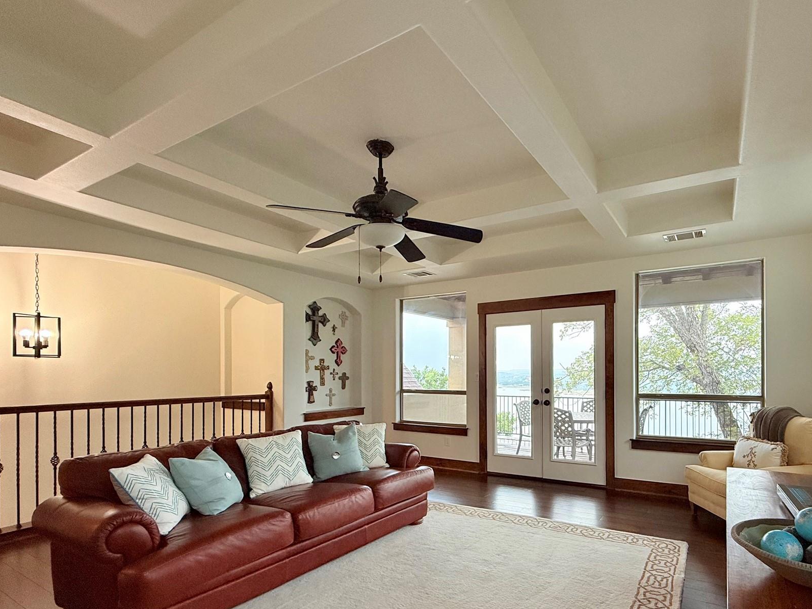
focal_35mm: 18
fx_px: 422
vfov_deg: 70.6
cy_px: 374
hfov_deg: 86.1
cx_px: 504
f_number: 2.2
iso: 80
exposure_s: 1/99
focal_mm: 2.22
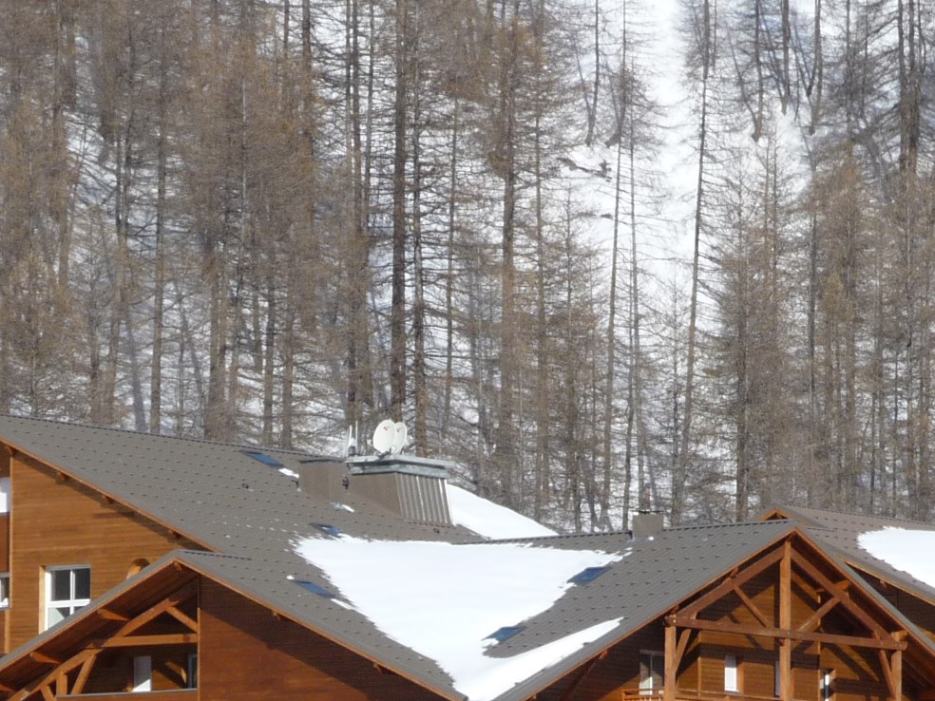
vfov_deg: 4.5
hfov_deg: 6.1
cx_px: 578
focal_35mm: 326
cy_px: 795
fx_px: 8805
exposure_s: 1/800
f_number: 4.8
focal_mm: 24.1
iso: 100
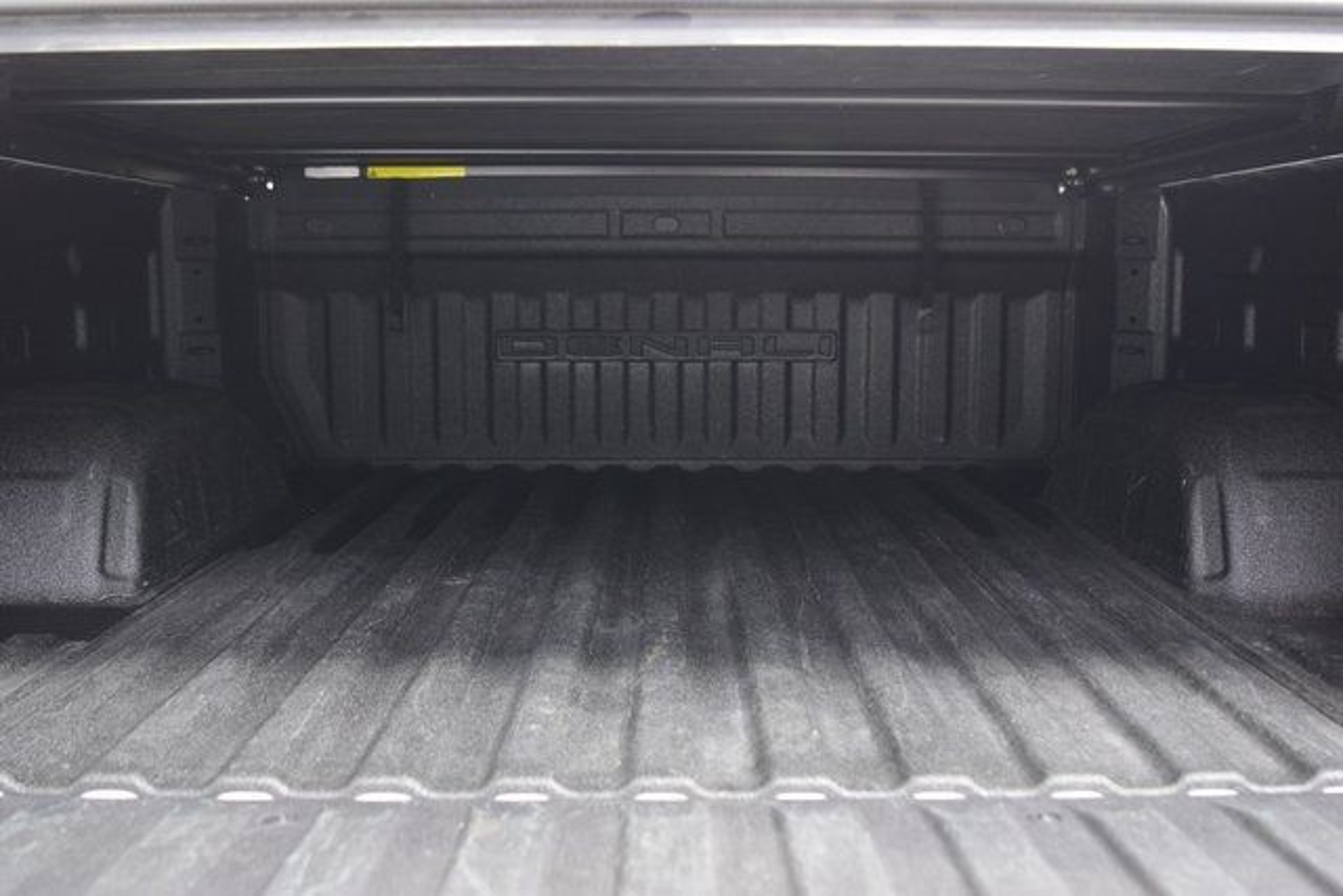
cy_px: 448
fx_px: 1343
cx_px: 672
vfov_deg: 36.9
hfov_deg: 53.1
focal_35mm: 36
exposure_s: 1/10
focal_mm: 24
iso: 1600
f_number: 2.8
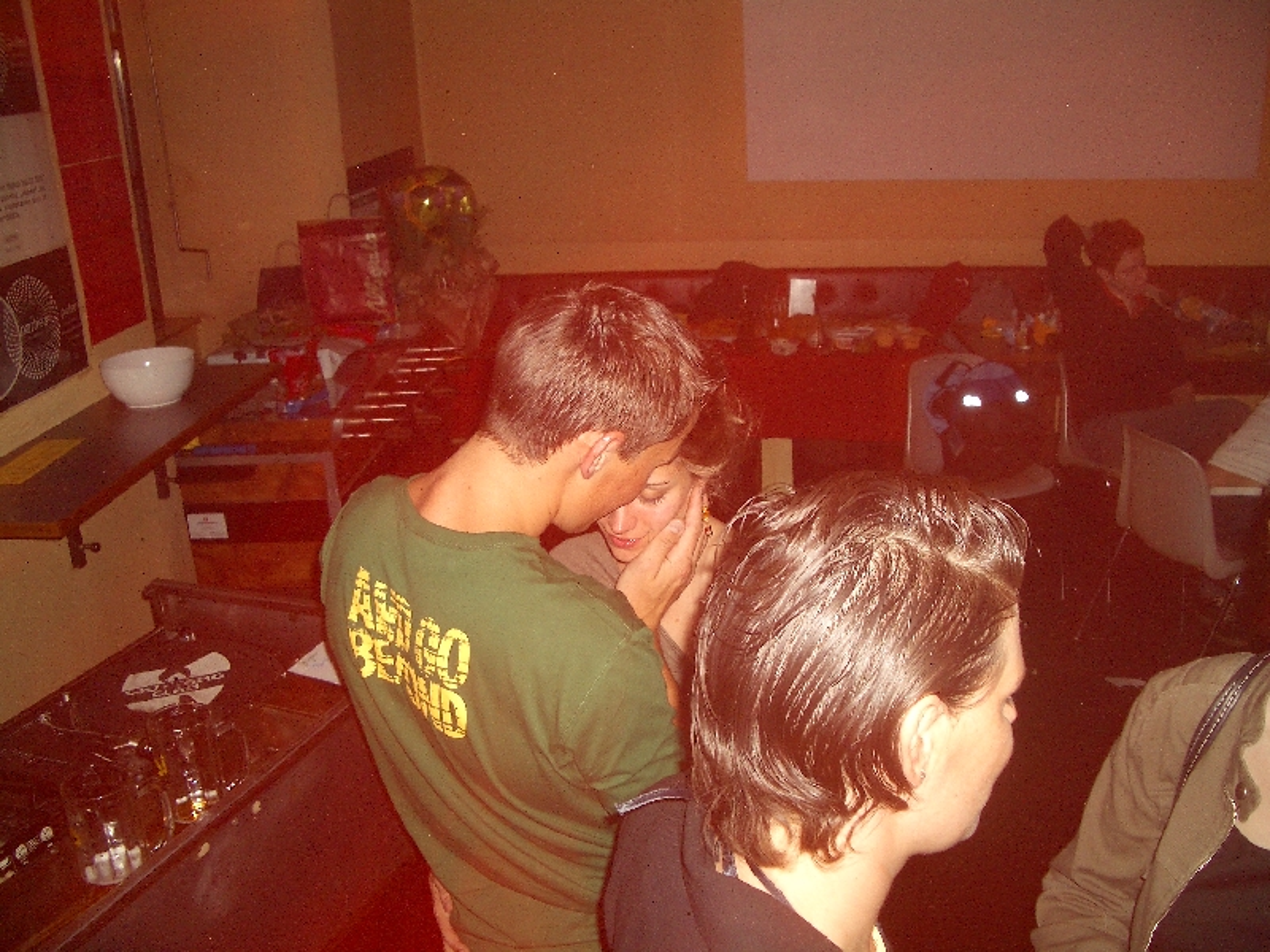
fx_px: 1284
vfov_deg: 40.7
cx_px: 635
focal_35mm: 35
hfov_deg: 52.6
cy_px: 476
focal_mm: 5.8
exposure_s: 4
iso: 100
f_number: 2.6
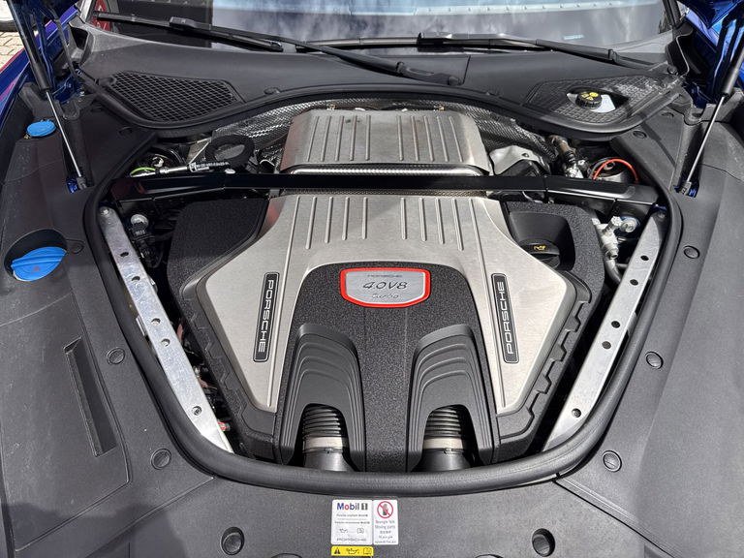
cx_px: 372
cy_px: 279
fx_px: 516
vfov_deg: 56.8
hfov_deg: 71.6
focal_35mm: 24
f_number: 1.78
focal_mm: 6.76
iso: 80
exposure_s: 1/2506
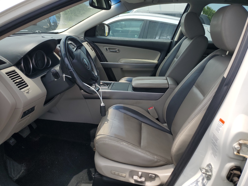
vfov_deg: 53.1
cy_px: 93
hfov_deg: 67.3
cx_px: 124
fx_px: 186
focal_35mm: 26
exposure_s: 1/1667
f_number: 1.5
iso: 50
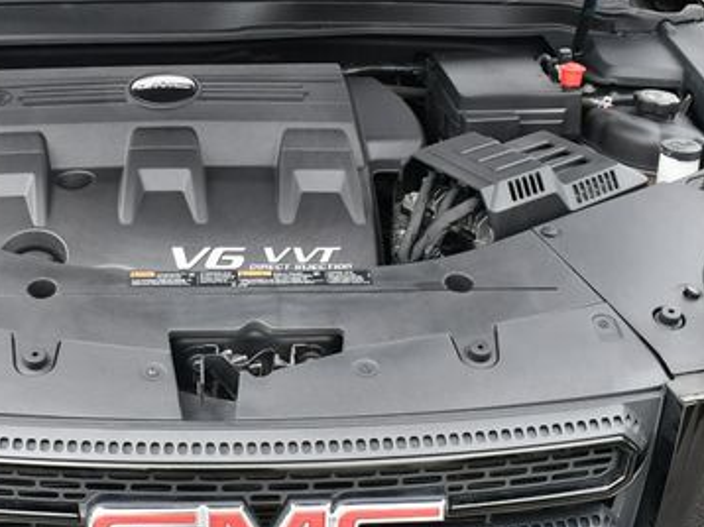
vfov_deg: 23.6
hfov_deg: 30.9
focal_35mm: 62
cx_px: 224
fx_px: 1260
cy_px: 293
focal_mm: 18
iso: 320
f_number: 5.6
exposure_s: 1/250
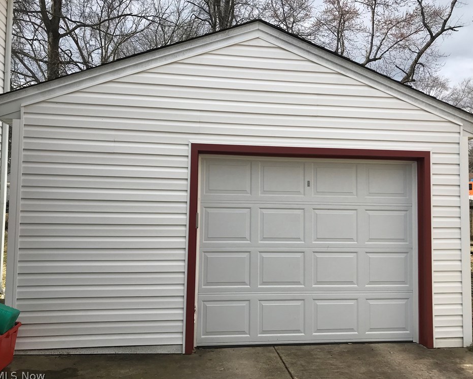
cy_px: 190
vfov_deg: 48.5
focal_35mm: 30
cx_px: 252
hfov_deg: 58.7
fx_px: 420
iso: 20
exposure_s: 1/2128
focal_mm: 3.99
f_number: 1.8
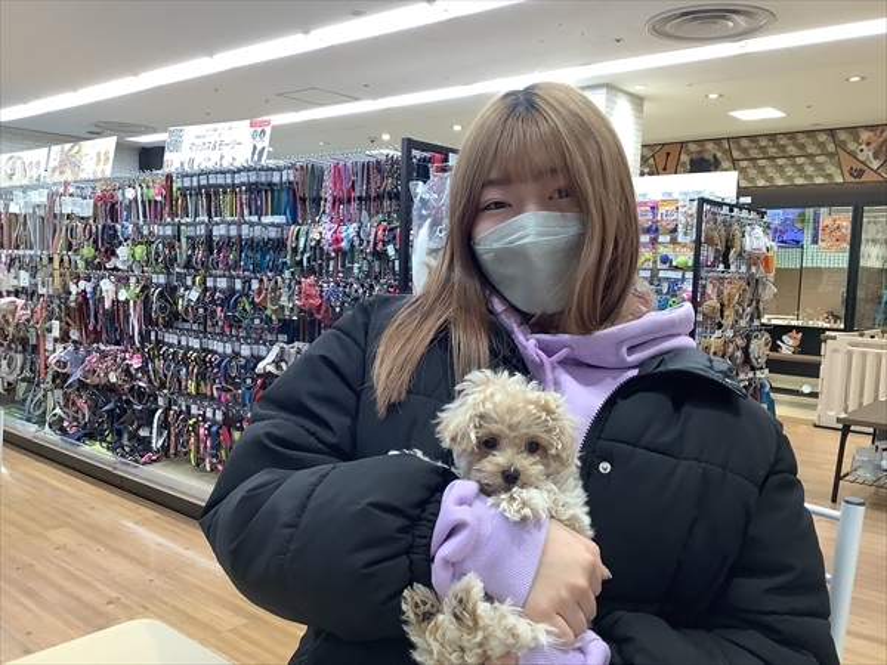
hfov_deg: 58.4
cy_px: 332
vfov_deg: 45.4
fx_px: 794
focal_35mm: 31
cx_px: 444
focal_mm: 3.3
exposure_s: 1/60
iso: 80
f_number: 2.4
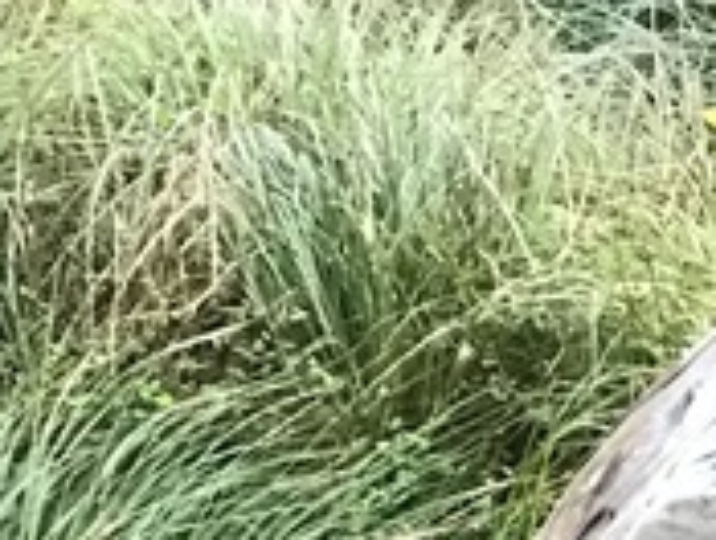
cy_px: 1076
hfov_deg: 7.3
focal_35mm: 260
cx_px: 1383
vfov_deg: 5.6
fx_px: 5389
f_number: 2.8
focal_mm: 6.6
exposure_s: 1/60
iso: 160
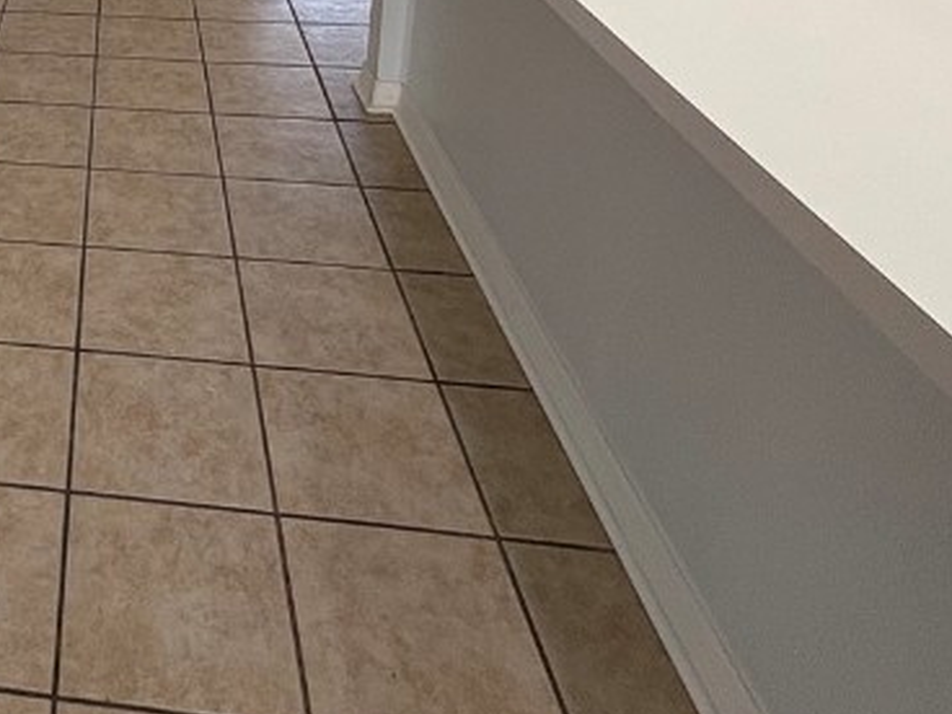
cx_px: -34
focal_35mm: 39
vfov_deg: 30.7
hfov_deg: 40.8
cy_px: -160
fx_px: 1073
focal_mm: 2.22
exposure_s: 1/120
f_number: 2.2
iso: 160
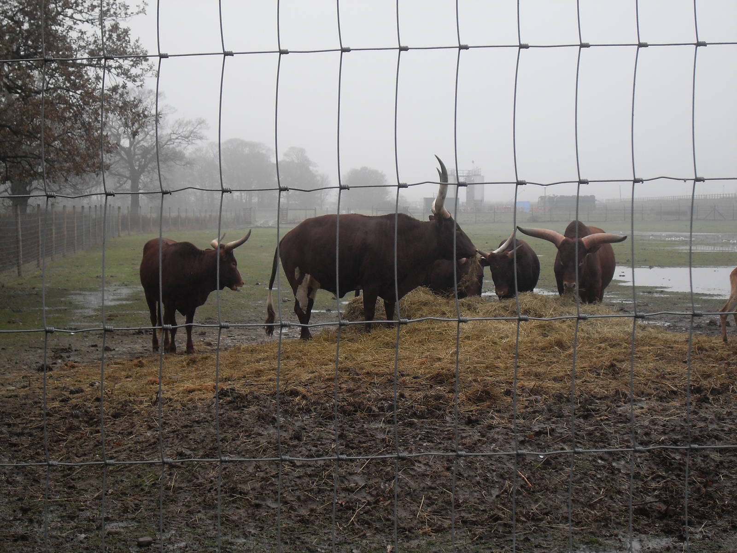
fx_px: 1341
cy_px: 276
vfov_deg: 23.3
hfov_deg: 30.7
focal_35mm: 63
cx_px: 368
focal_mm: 10.1
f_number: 3.7
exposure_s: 1/90
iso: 100
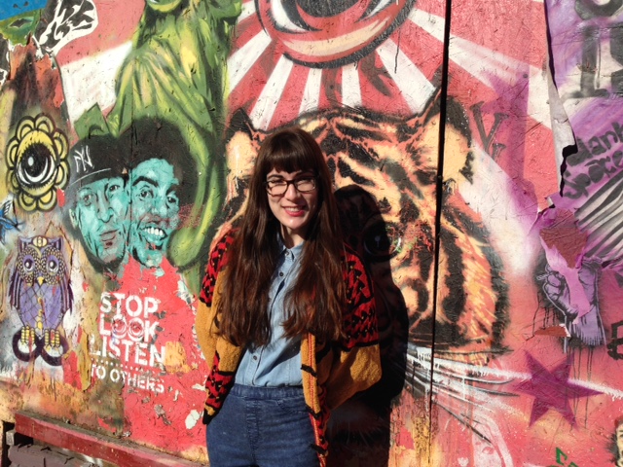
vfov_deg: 42.9
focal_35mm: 33
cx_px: 312
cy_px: 234
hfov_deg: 55.4
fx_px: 594
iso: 50
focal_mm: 4.12
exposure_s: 1/2358
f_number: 2.4
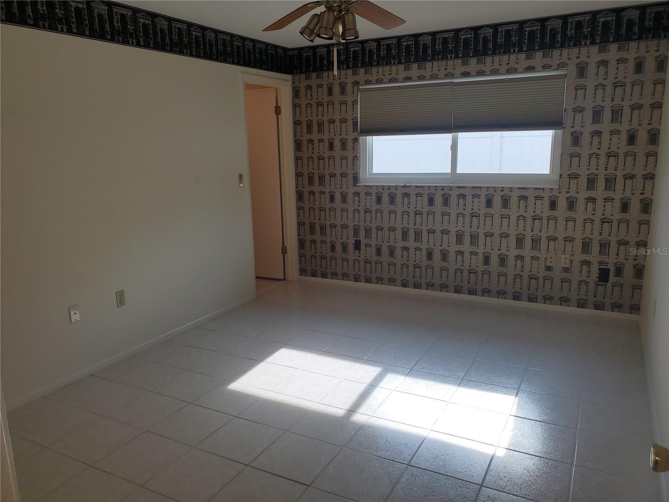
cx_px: 334
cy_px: 251
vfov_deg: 53.1
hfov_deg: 67.3
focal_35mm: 26
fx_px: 502
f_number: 2.4
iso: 50
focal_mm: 4.3
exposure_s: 1/170
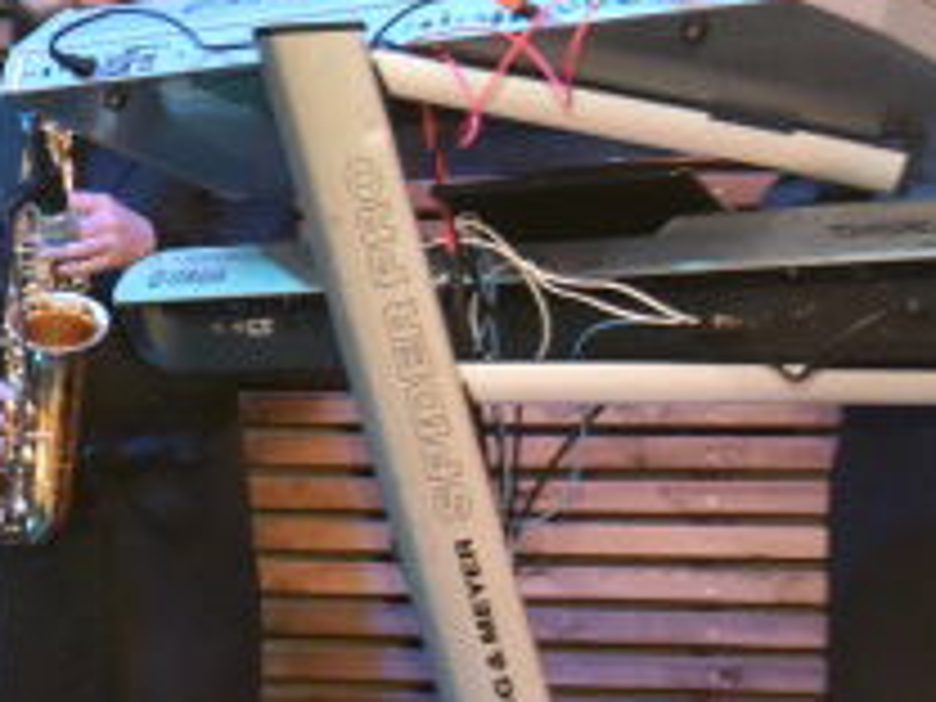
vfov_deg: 8.2
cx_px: -914
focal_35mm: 180
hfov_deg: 10.2
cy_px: 317
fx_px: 4867
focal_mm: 38
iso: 2000
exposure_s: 1/160
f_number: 4
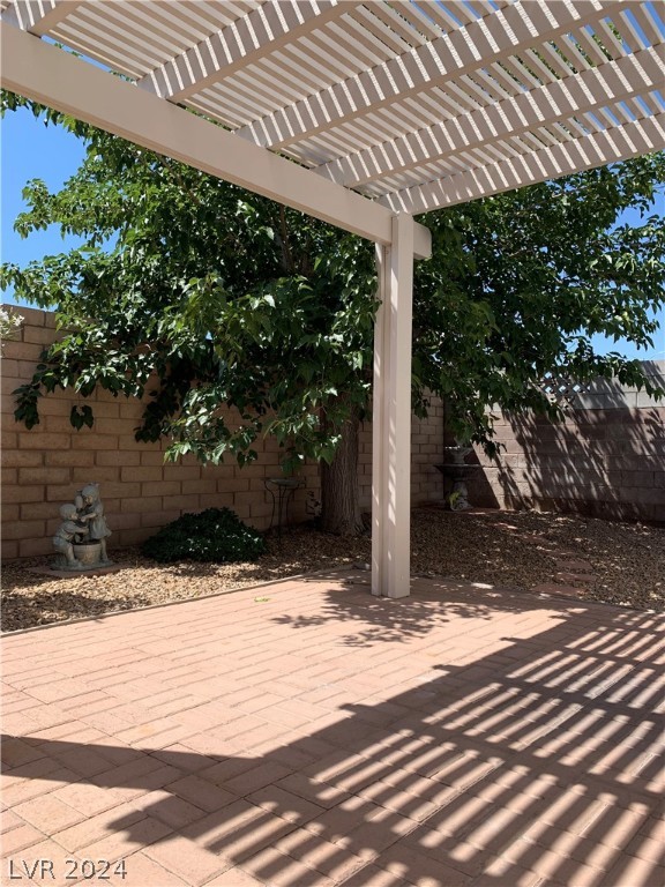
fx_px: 666
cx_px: 332
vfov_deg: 67.3
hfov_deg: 53.1
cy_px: 444
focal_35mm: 26
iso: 25
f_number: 1.8
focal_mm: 4.25
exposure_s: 1/1314
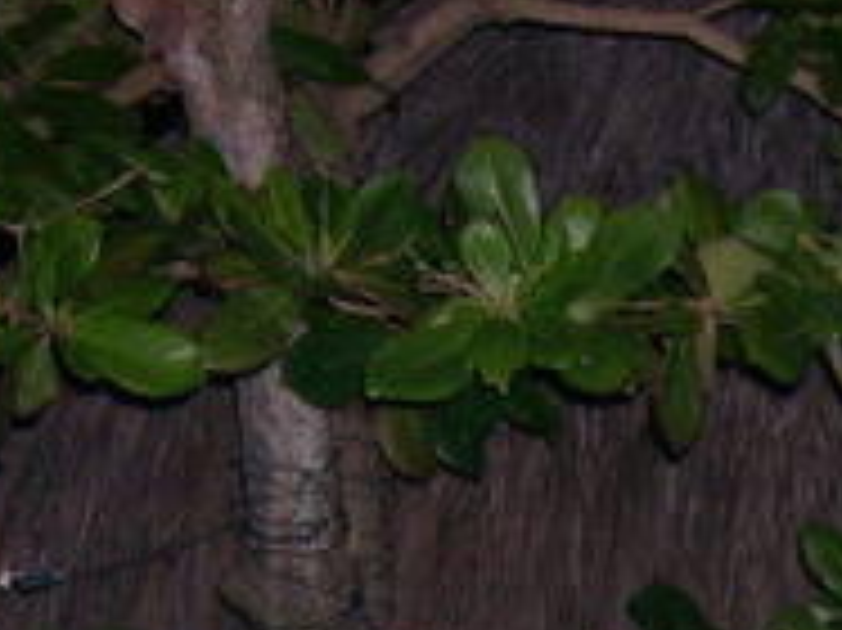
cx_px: 581
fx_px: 3160
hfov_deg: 15.1
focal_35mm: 130
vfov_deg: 11.0
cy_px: 909
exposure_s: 1/60
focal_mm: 8
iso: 400
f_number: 2.8
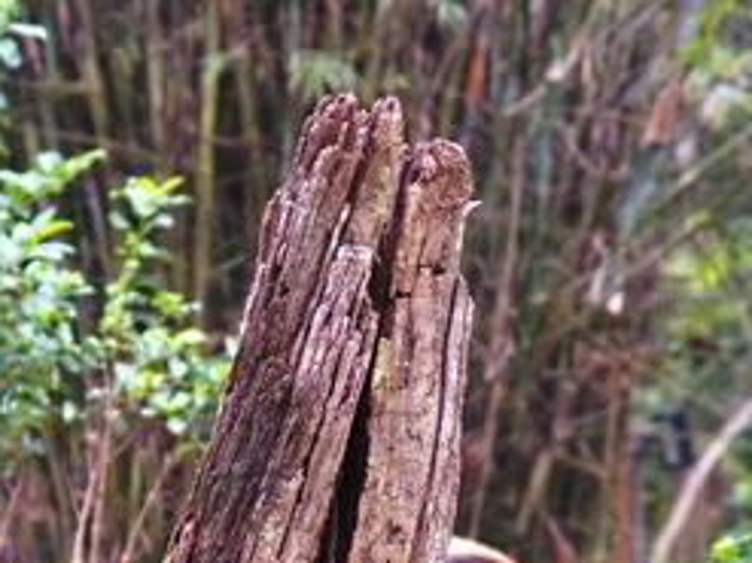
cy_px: 423
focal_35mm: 599
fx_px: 13006
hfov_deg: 3.3
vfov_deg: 2.5
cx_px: 216
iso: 720
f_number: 4
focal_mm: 120
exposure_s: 1/250
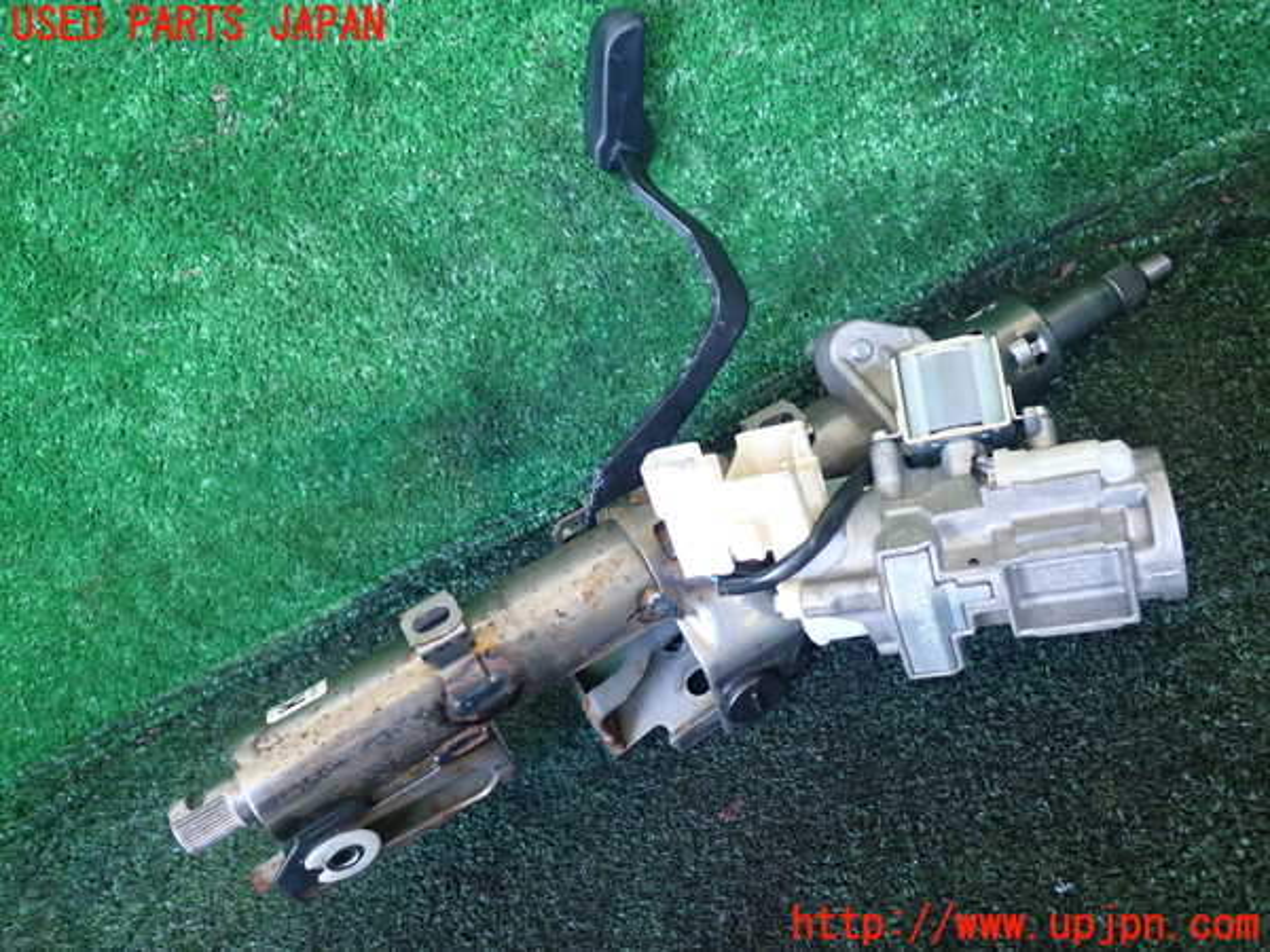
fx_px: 1101
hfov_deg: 60.0
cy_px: 476
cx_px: 635
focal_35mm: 30
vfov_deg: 46.8
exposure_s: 1/30
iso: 250
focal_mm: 5.4
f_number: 2.3
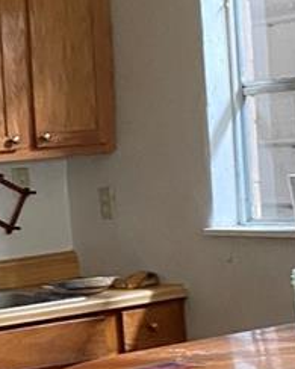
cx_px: -215
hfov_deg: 11.5
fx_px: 1365
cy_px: 277
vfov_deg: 15.3
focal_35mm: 125
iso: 500
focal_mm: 4.25
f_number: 1.8
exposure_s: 1/60
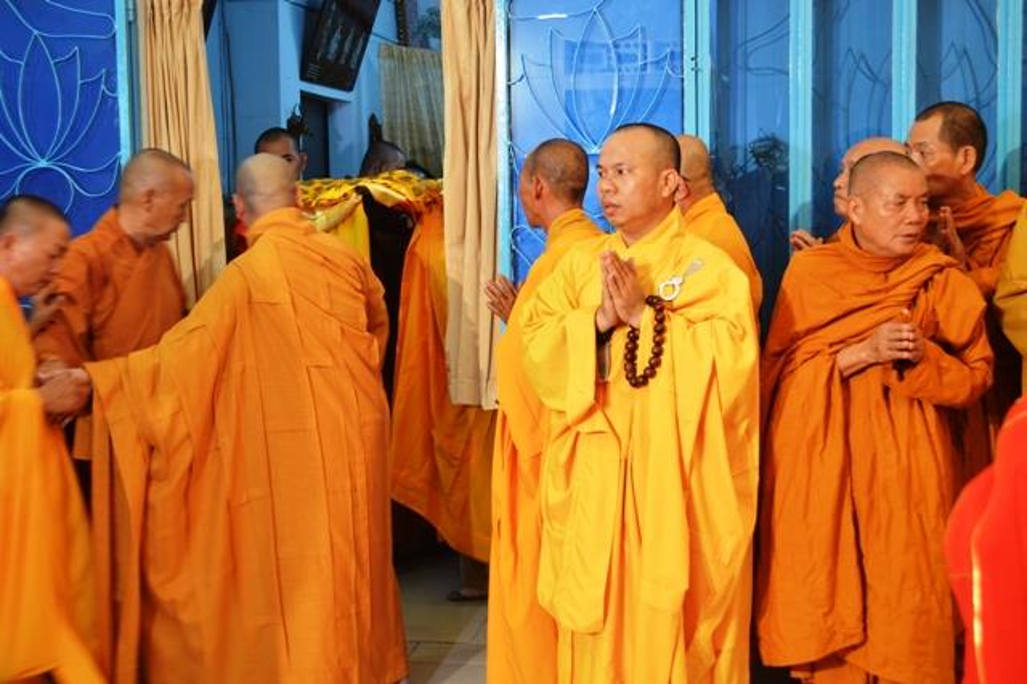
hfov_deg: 41.1
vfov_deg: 28.0
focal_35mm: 48
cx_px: 514
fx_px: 1369
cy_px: 342
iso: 400
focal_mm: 32
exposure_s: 1/25
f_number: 4.8
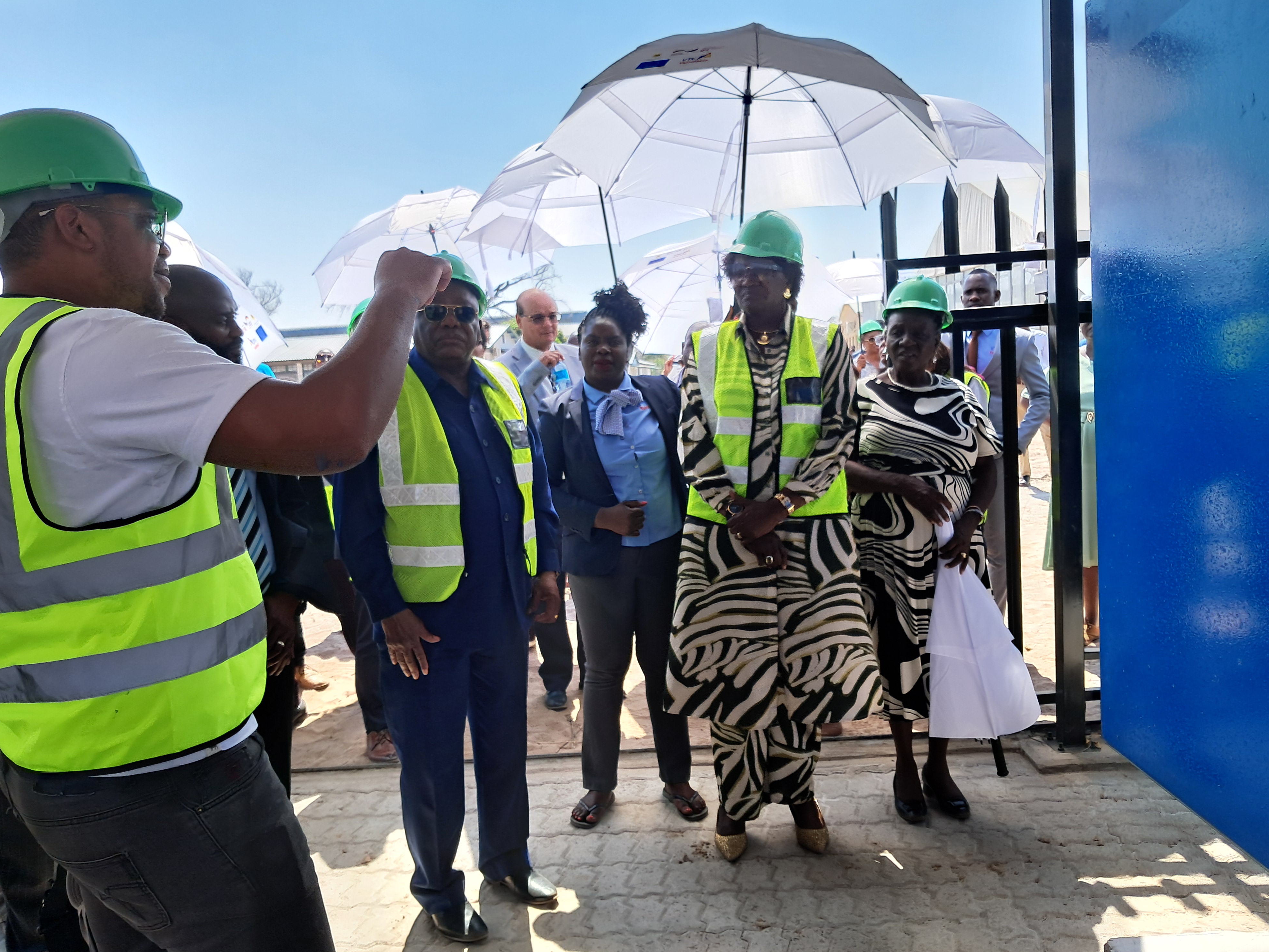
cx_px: 624
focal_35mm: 28
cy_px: 487
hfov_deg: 63.4
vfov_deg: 49.7
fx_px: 1027
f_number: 1.8
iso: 50
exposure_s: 1/366
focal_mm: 4
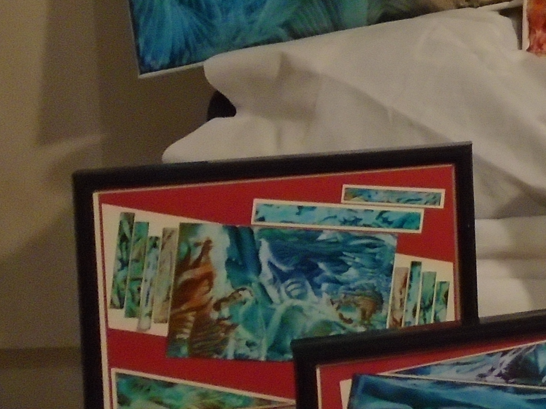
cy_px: -39
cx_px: 831
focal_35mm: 83
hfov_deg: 20.1
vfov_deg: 17.2
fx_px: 1309
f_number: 3.2
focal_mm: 4.6
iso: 400
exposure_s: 1/13
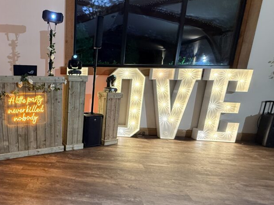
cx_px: 65
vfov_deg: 58.6
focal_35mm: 23
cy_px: 117
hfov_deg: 68.5
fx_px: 182
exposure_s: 1/50
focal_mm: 2.22
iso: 400
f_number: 2.2
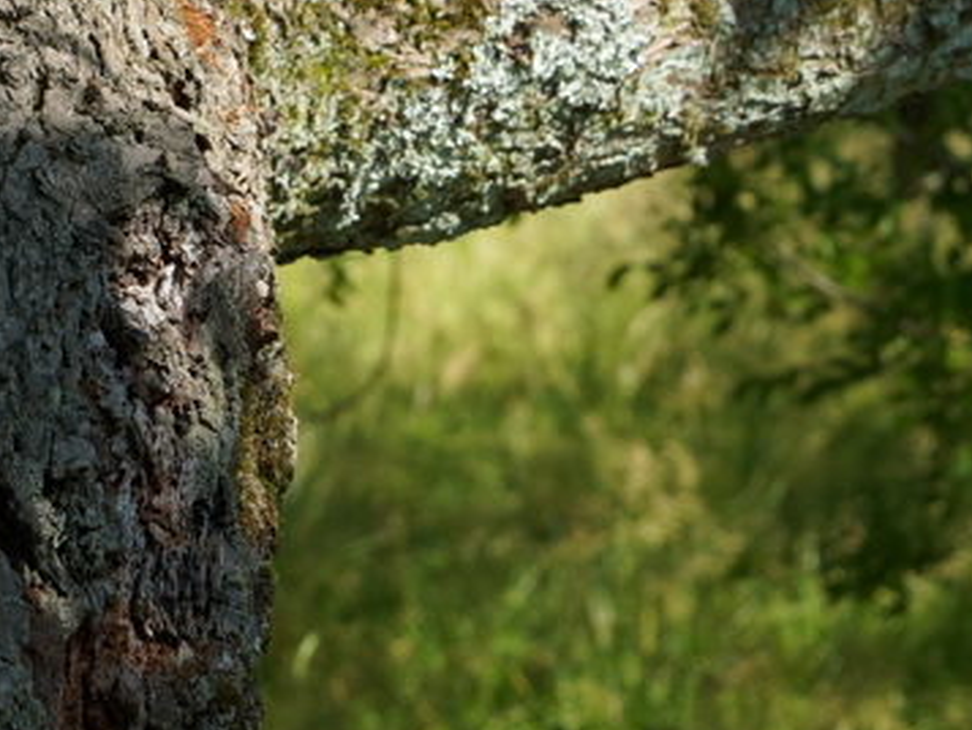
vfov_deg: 4.8
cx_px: 580
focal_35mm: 310
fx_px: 8718
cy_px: 104
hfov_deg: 6.4
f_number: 8
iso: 400
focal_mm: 75
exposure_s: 1/125
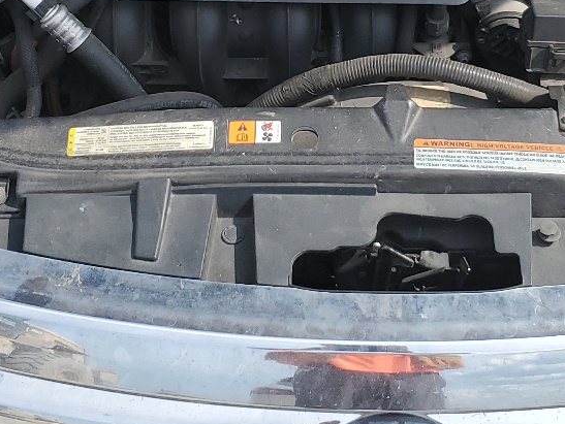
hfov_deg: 25.6
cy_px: 93
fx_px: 1241
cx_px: 344
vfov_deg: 19.2
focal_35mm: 76
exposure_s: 1/2000
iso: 50
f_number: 1.5
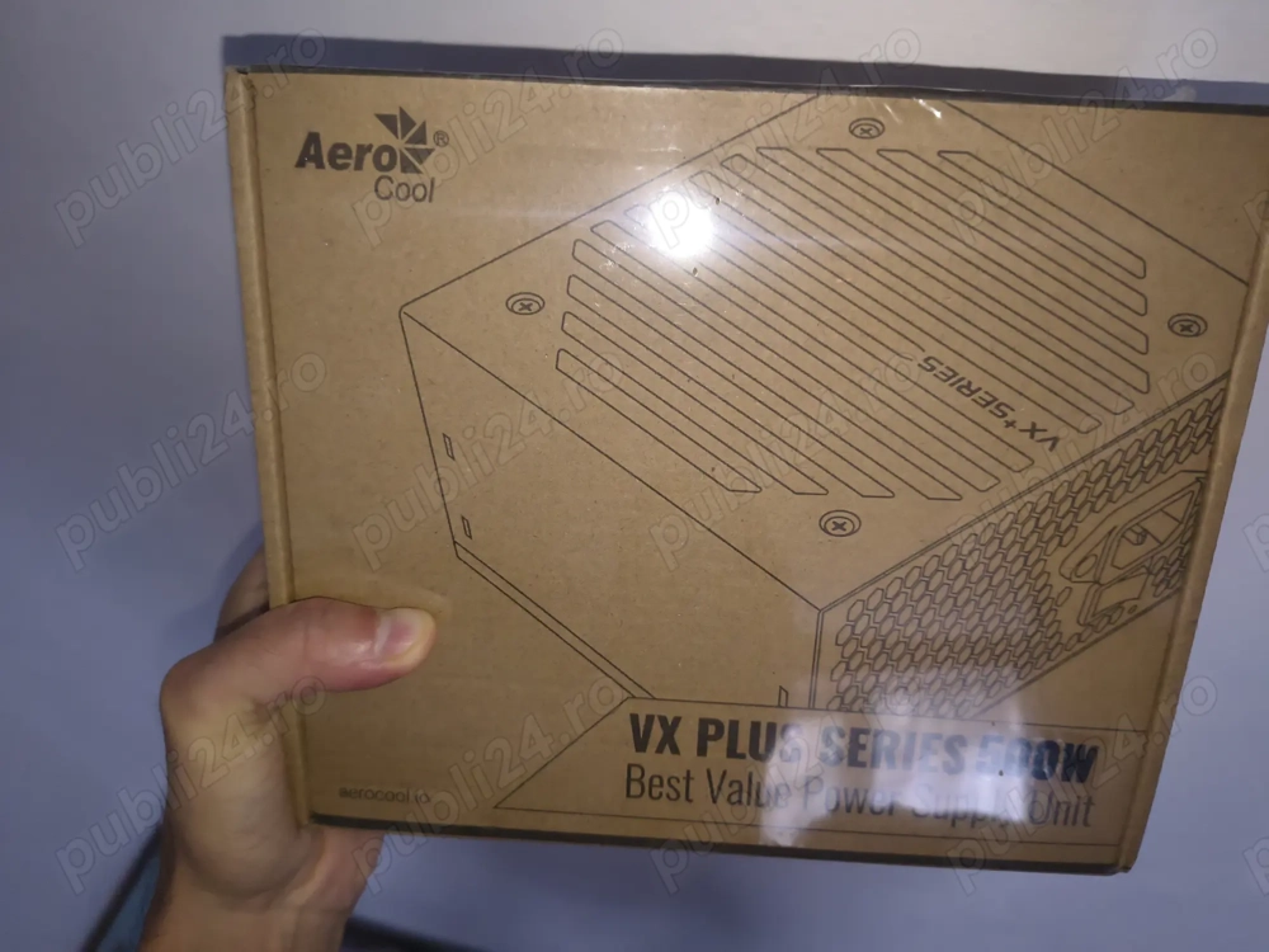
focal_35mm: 23
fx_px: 843
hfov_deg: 73.9
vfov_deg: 58.9
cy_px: 476
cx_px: 634
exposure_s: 1/50
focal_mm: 5.56
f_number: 1.8
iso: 1646
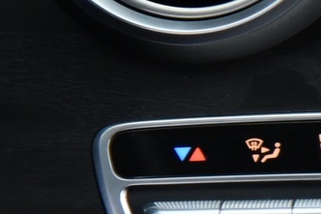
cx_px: 624
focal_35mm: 413
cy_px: 270
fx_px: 3682
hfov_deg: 4.9
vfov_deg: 3.3
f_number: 4
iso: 4000
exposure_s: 1/20
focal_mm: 85
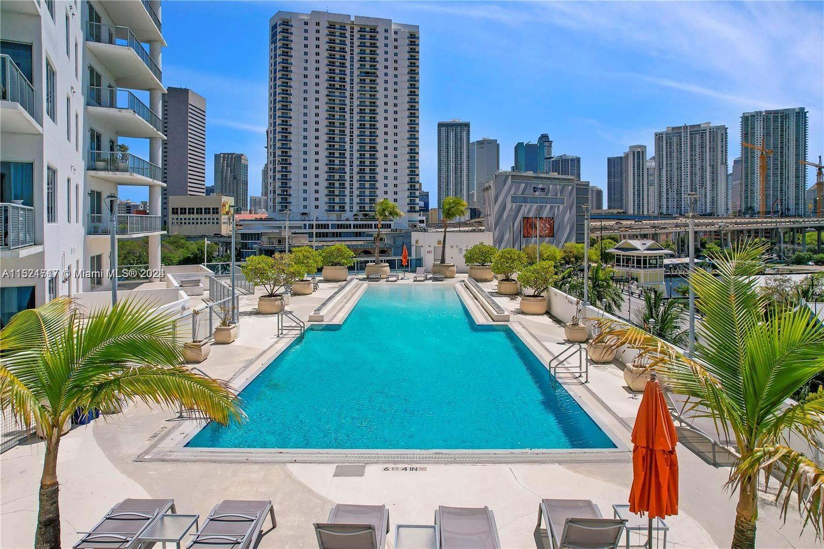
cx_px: 412
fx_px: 503
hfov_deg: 78.6
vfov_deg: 57.2
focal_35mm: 22
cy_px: 274
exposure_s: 1/6400
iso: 160
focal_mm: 8.38
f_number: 2.8
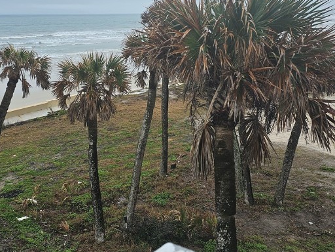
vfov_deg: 31.0
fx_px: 445
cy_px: 66
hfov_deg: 41.2
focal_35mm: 46
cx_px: 152
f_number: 1.7
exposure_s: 1/447
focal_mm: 6.3
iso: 10
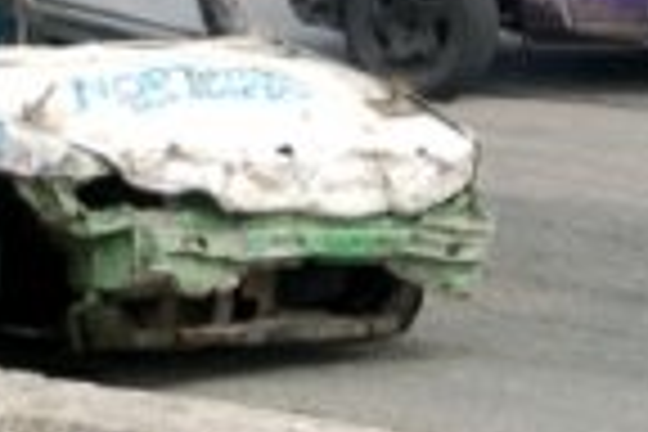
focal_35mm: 367
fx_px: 6610
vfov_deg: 3.7
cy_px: -266
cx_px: 392
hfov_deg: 5.6
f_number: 5.3
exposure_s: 1/1000
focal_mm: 55
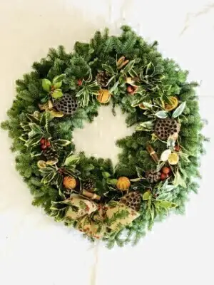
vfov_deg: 36.8
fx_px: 429
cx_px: 107
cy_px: 142
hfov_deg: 28.0
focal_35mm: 52
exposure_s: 1/50
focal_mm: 6
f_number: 2.4
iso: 64
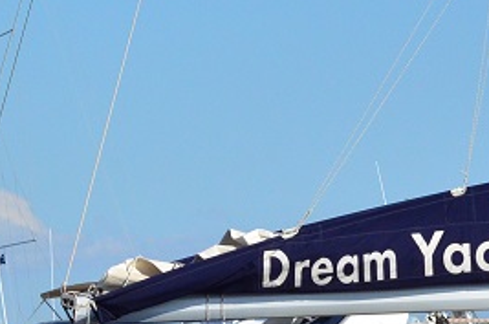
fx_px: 7769
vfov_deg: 2.4
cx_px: -150
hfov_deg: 3.6
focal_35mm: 573
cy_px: 254
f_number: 6.3
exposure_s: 1/8000
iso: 1100
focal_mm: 102
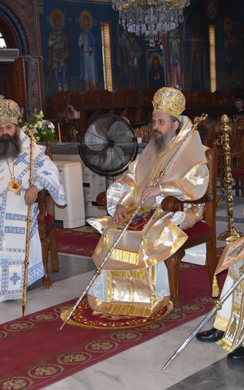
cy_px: 196
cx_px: 134
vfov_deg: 27.9
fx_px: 788
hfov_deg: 17.6
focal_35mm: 74
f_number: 5
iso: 800
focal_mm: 32
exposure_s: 1/60
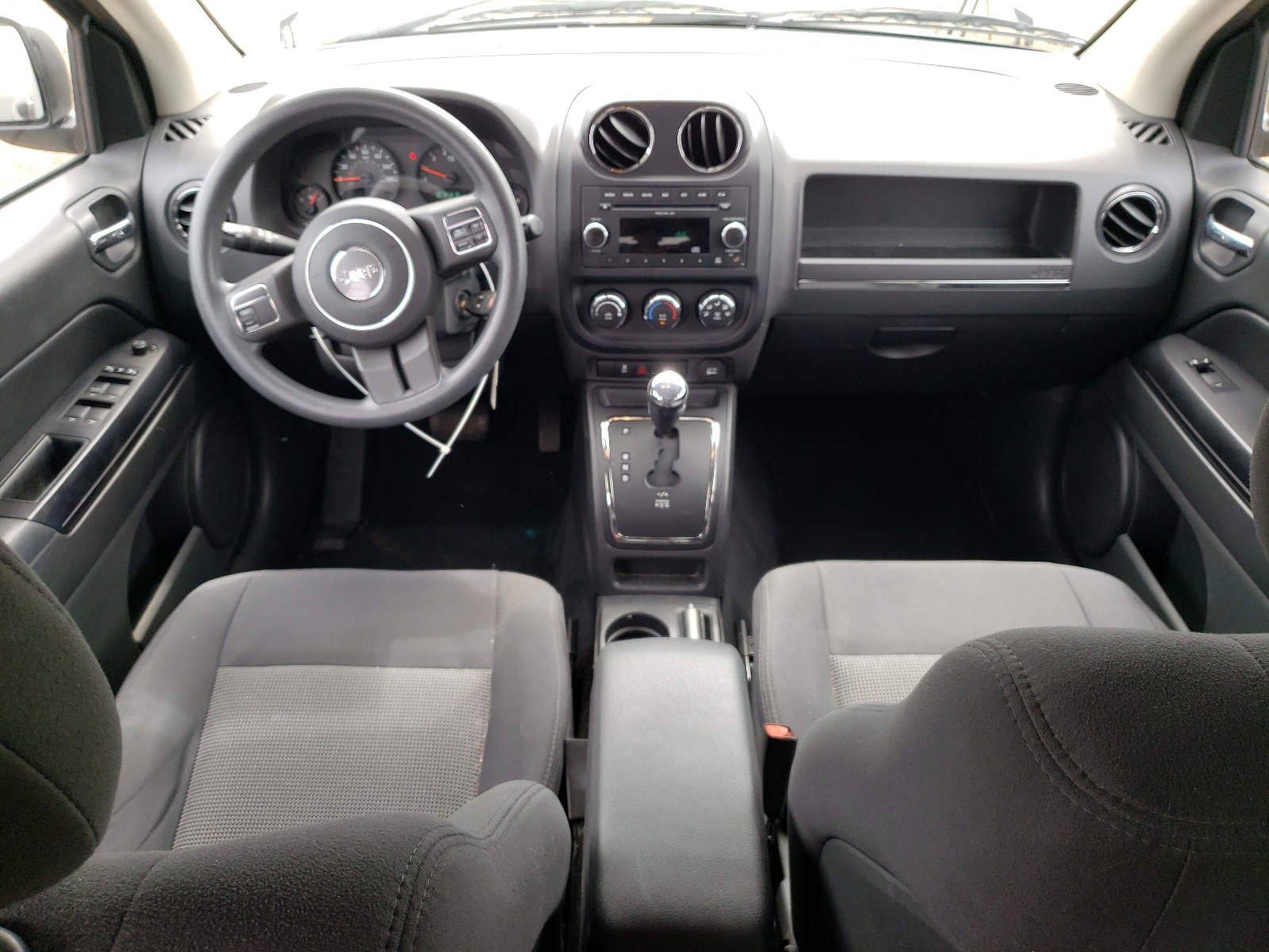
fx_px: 953
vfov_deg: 53.1
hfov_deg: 67.3
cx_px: 634
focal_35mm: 26
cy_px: 476
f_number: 1.5
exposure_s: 1/172
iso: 50
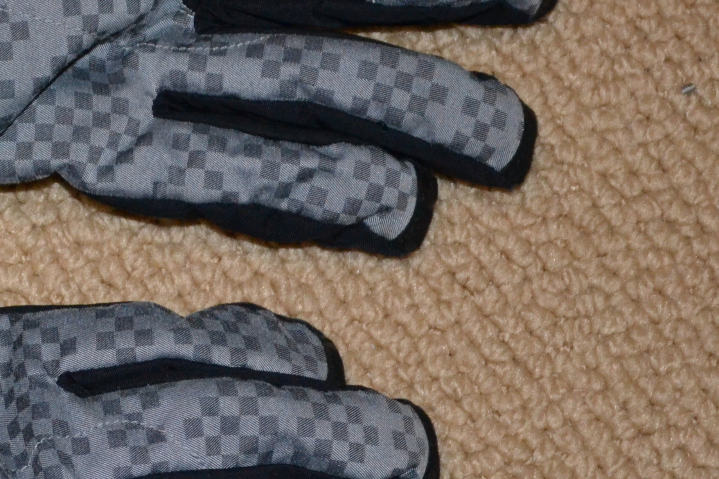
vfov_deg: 8.1
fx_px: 3380
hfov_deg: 12.0
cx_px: -23
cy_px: 194
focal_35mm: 169
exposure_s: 1/60
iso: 2200
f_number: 5.3
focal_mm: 45
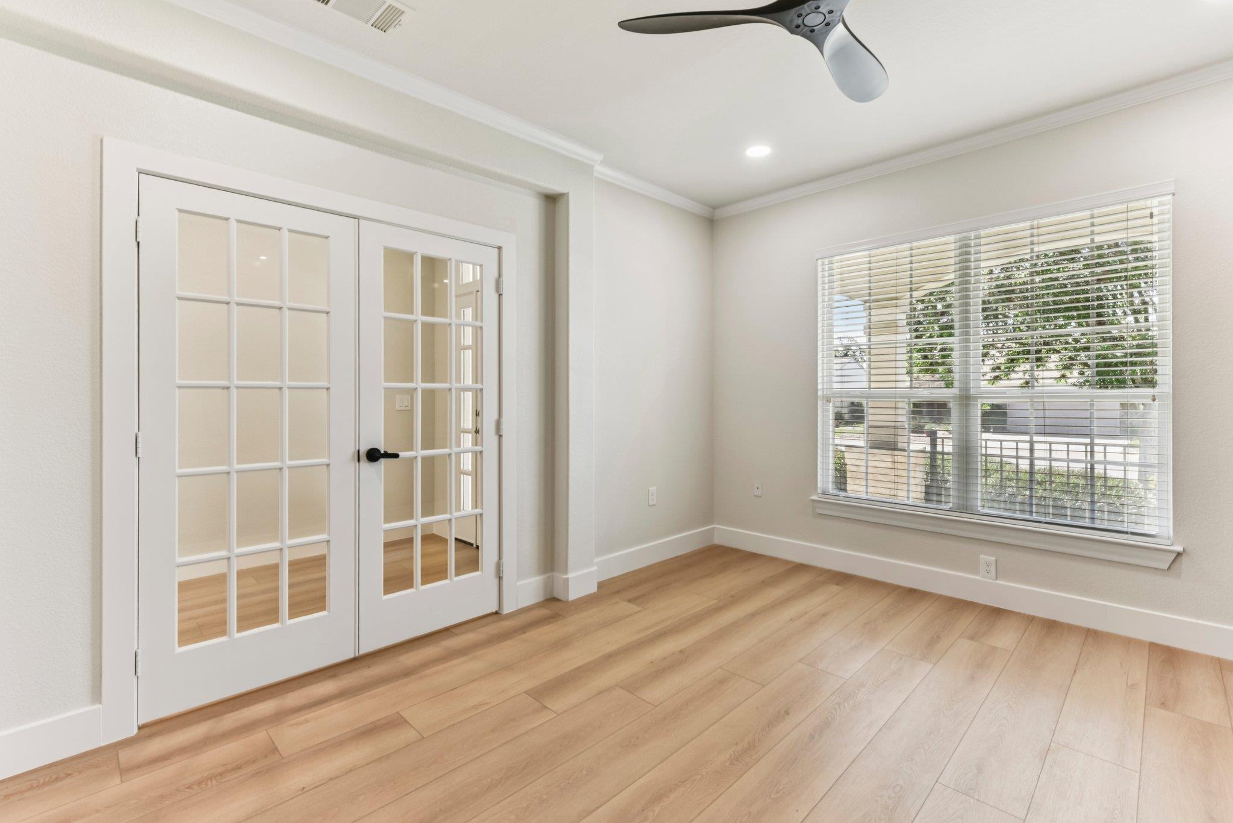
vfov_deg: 81.2
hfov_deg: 104.2
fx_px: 480
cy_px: 412
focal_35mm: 14
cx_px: 616
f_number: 8
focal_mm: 14
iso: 100
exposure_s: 1/10
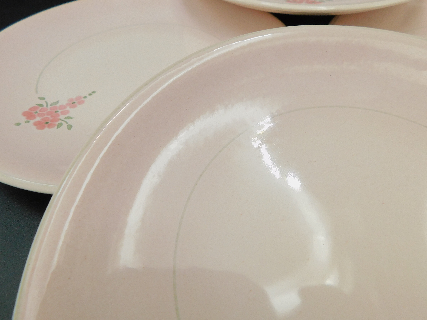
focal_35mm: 23
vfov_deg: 58.9
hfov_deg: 73.9
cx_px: 214
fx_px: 284
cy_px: 160
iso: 125
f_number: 3
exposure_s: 1/250
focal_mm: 4
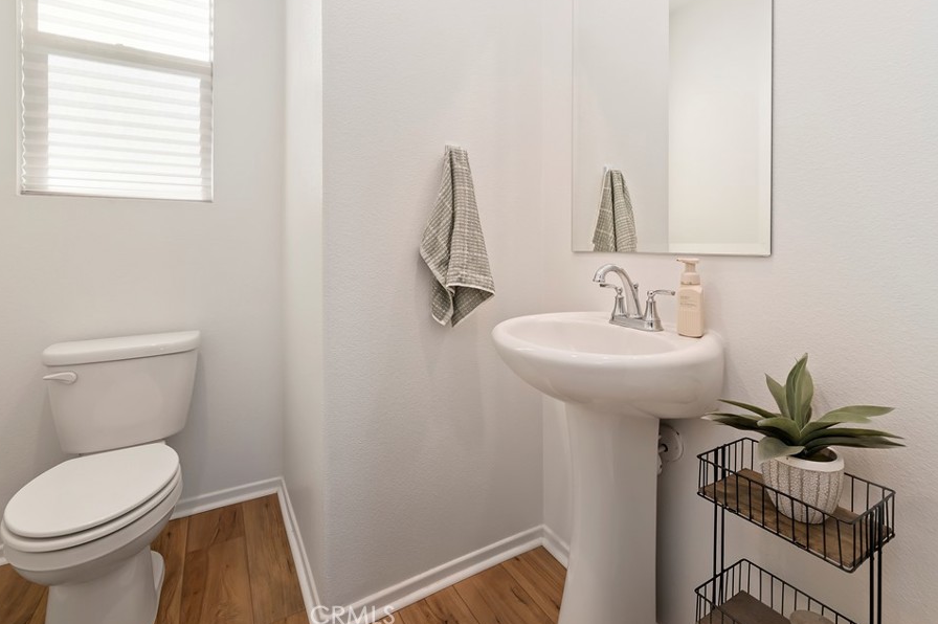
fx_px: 417
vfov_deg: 73.4
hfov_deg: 96.7
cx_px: 487
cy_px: 274
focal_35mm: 16
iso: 500
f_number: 10
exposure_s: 1/20
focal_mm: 14
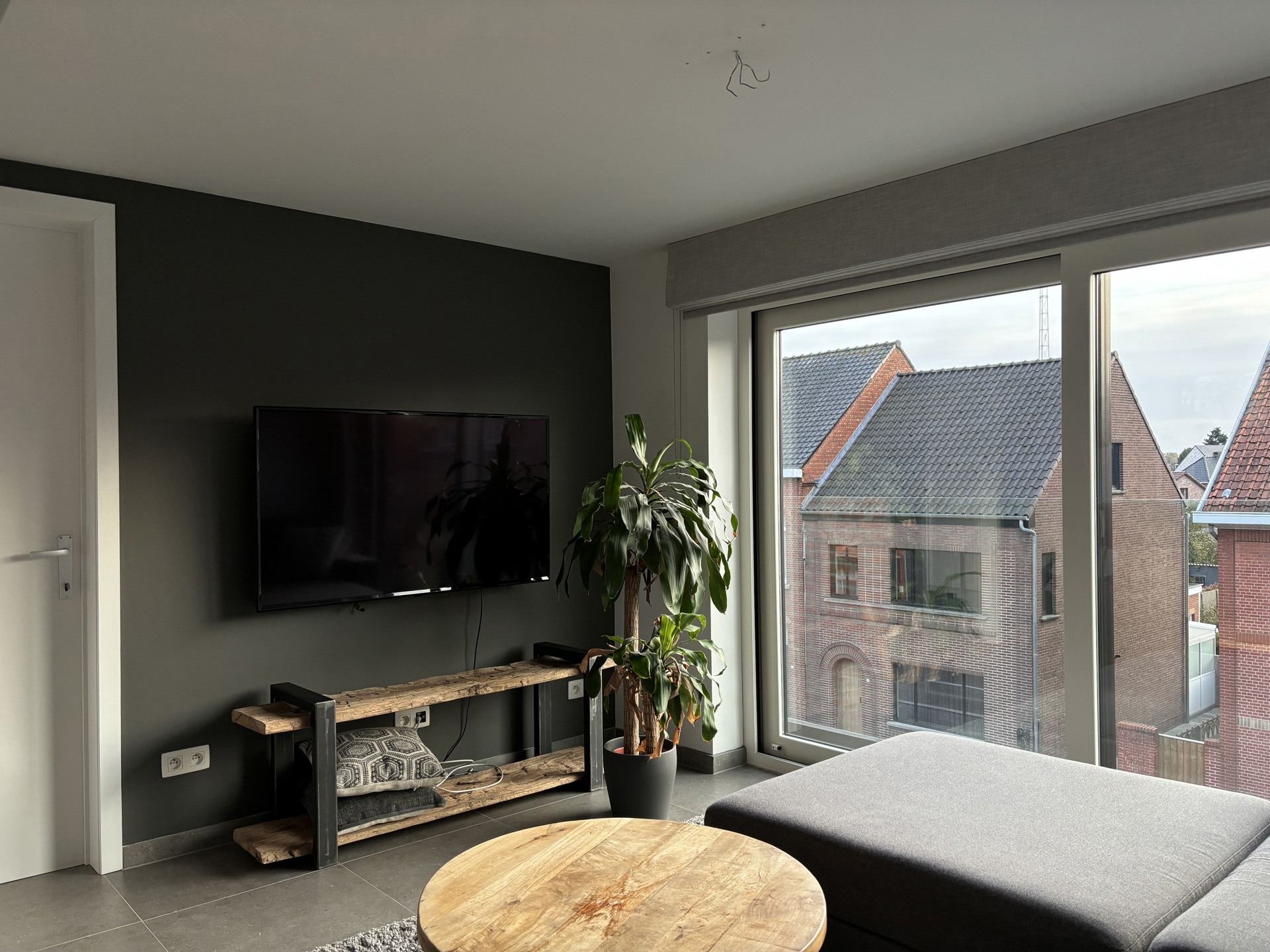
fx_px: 954
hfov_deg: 67.3
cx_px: 635
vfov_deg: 53.1
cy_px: 476
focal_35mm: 26
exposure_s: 1/117
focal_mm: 5.96
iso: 125
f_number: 1.6
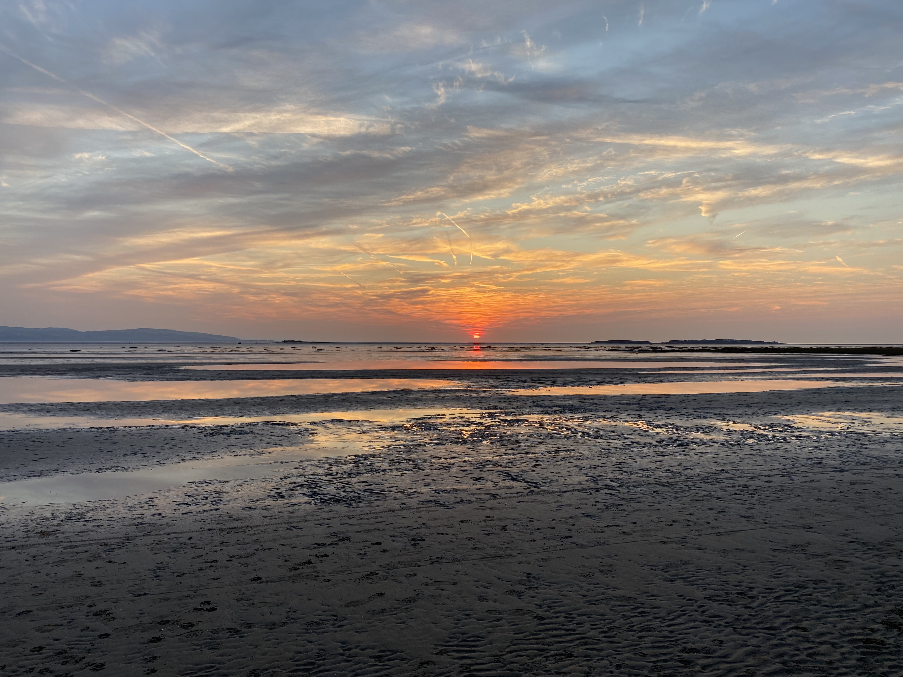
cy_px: 338
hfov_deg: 67.3
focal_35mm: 26
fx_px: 678
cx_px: 452
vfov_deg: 53.1
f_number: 1.8
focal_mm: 4.25
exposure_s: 1/256
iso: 32
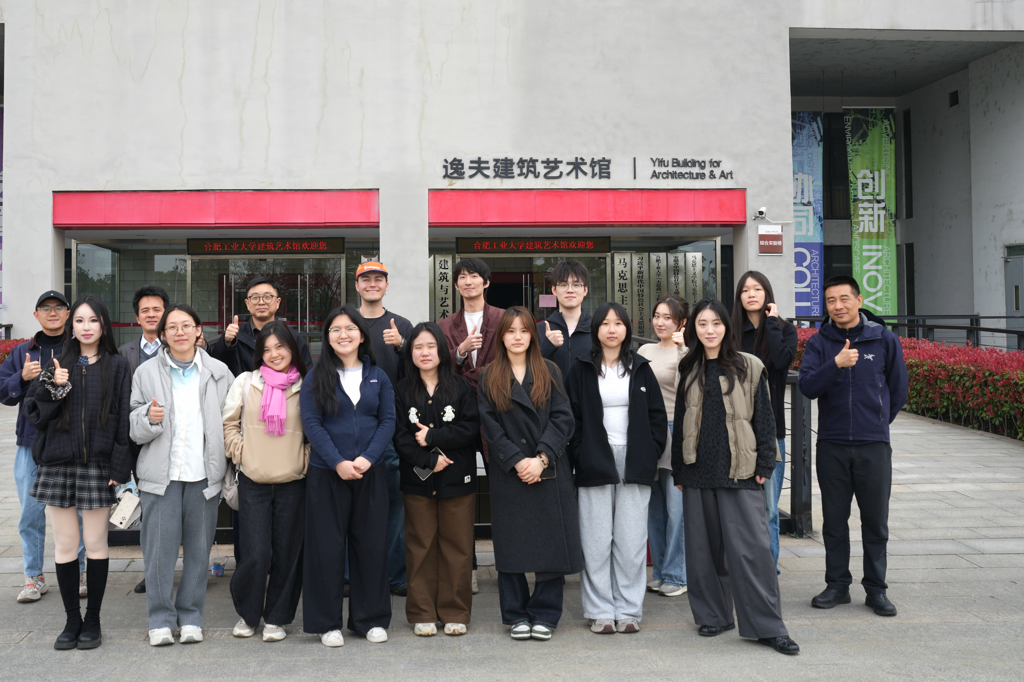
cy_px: 279
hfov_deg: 50.2
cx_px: 439
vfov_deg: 34.7
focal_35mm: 38
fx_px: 1088
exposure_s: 1/160
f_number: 7.1
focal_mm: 31.2
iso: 100
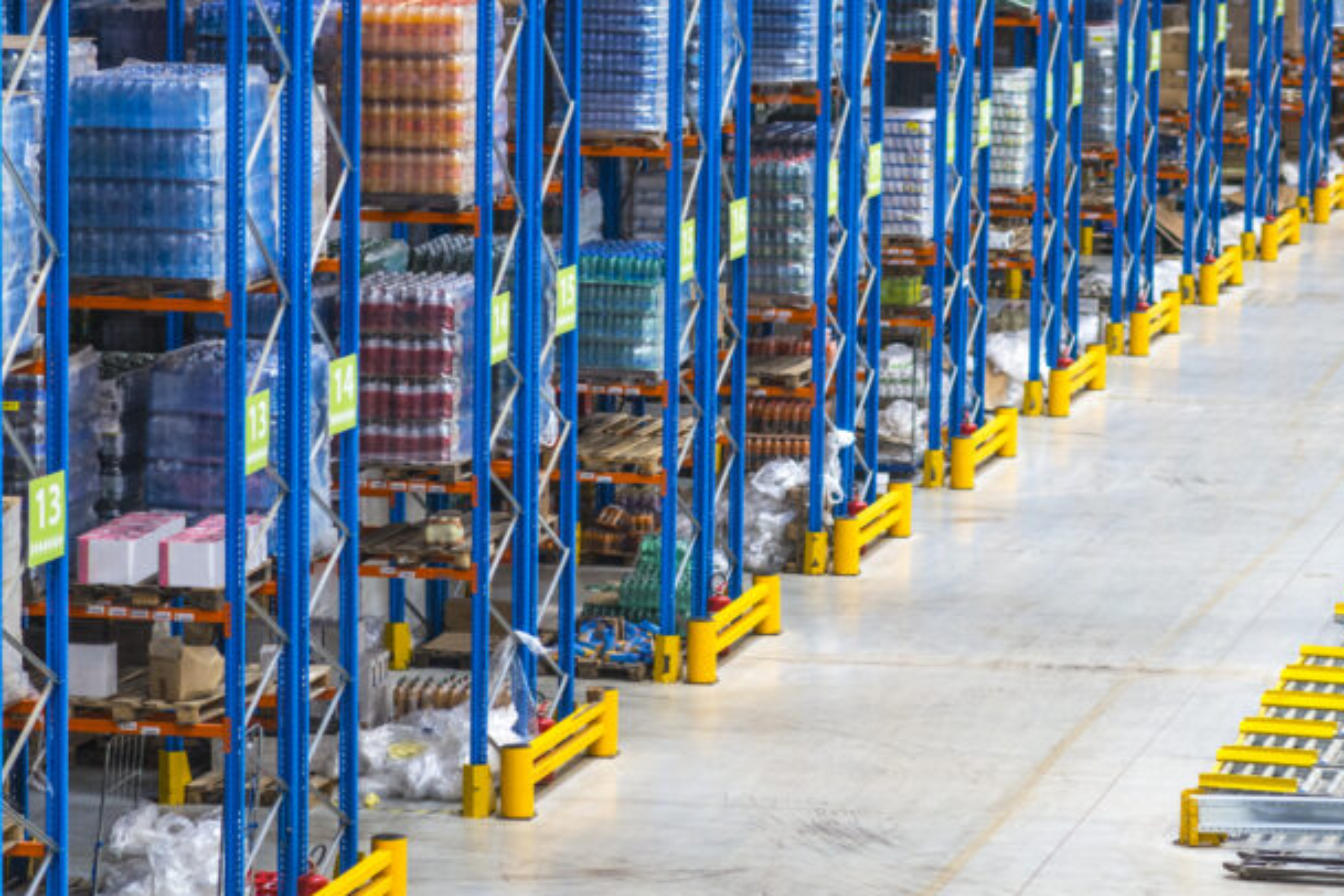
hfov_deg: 14.3
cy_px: 398
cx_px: 845
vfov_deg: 9.6
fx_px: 5338
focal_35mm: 143
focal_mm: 85
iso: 500
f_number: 1.8
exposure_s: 1/125
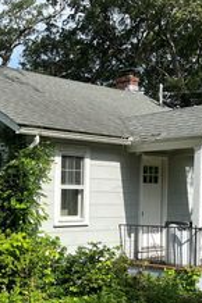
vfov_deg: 31.8
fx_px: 523
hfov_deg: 20.6
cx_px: -33
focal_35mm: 62
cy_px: 227
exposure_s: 1/2632
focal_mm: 5.1
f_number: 1.6
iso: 50
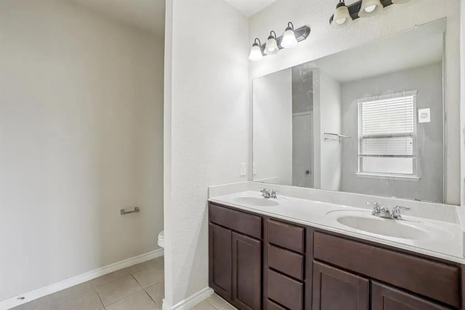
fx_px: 194
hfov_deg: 100.4
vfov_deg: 77.3
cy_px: 155
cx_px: 232
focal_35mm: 15
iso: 400
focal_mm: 10
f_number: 8
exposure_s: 1/15
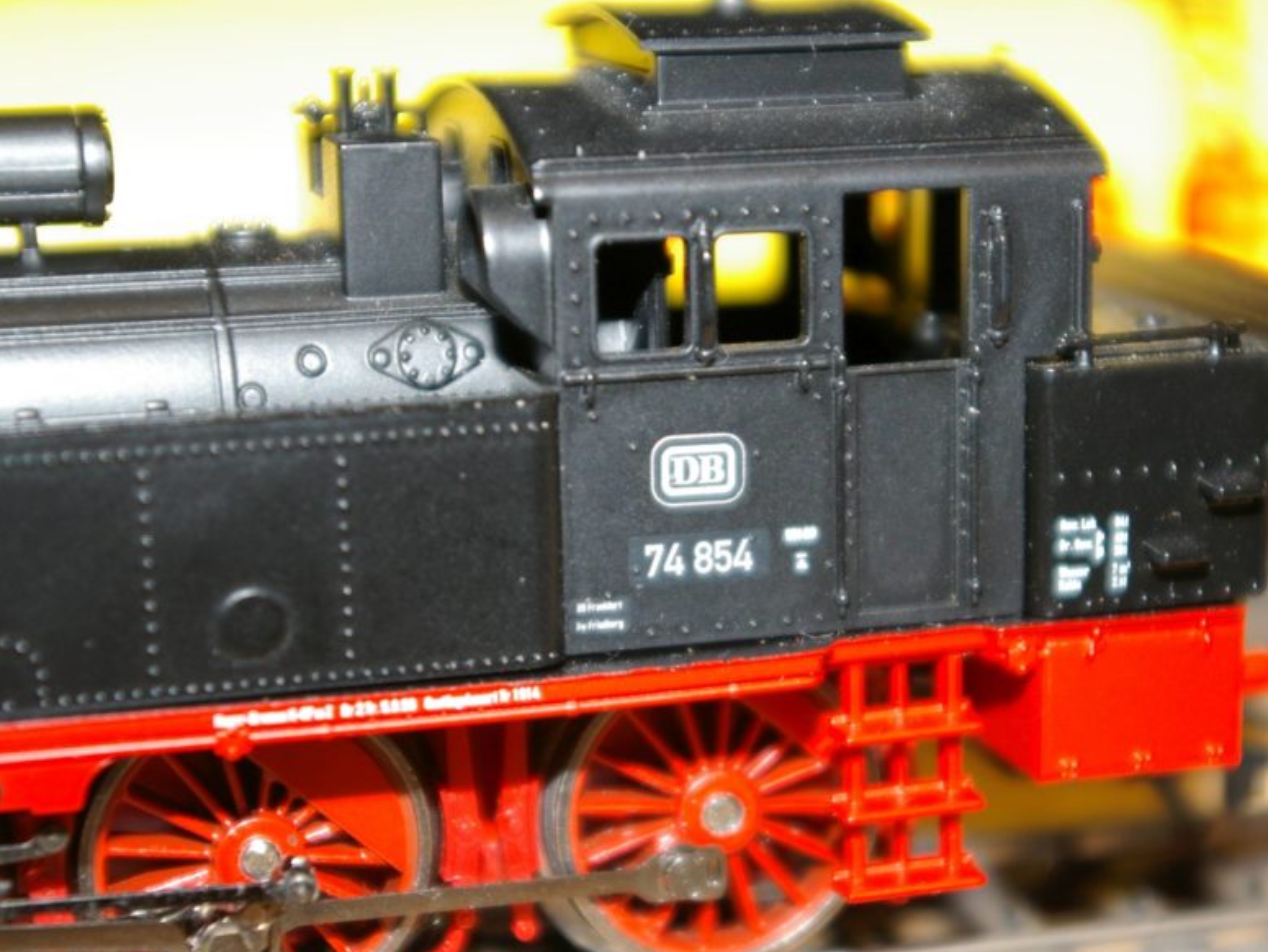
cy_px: 537
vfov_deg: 17.2
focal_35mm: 86
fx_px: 3138
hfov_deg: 22.8
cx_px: 731
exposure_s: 1/60
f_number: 4.5
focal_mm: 45
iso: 200
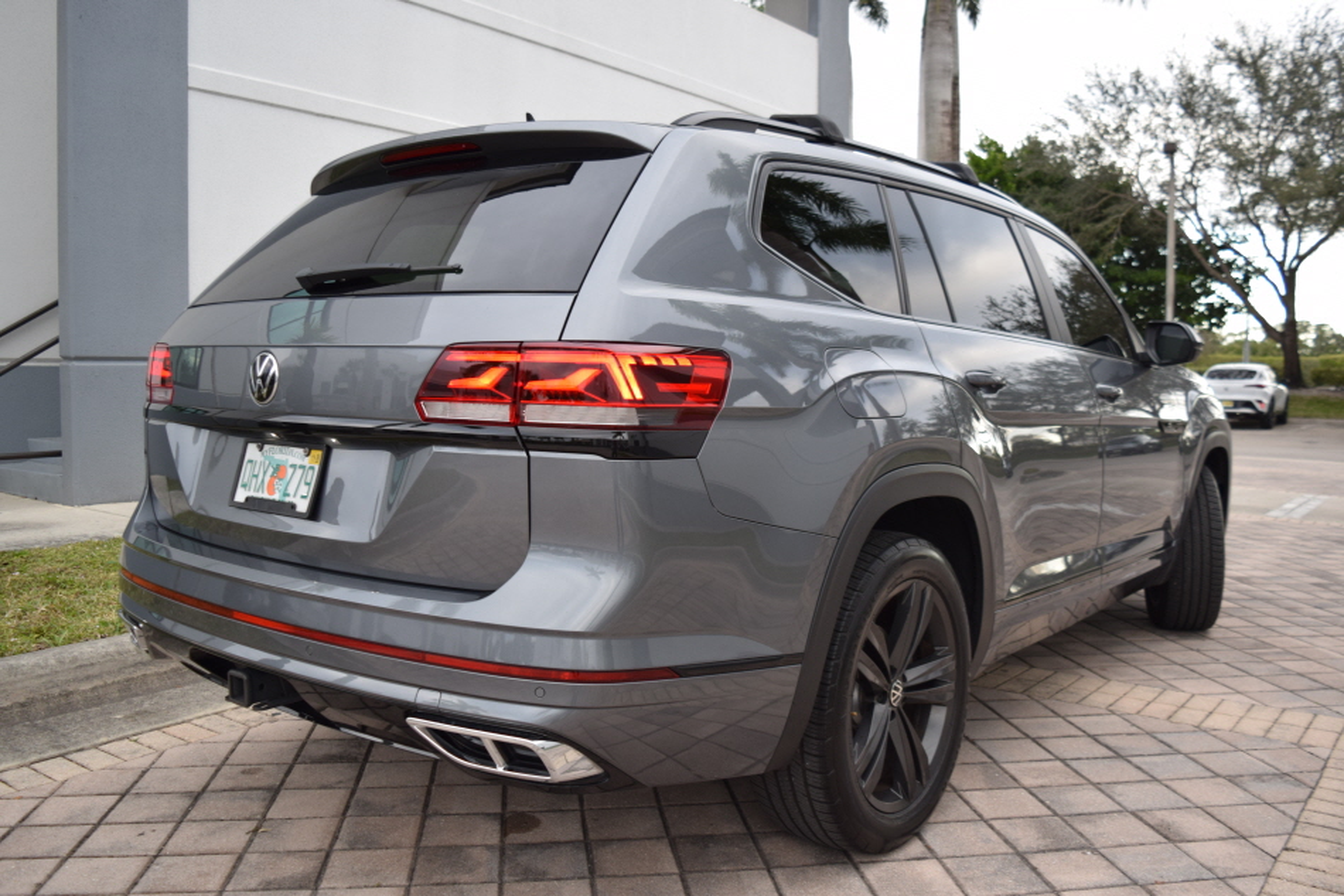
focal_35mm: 30
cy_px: 448
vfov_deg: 43.6
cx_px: 672
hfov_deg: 61.9
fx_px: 1120
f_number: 5
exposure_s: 1/100
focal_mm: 20
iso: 400
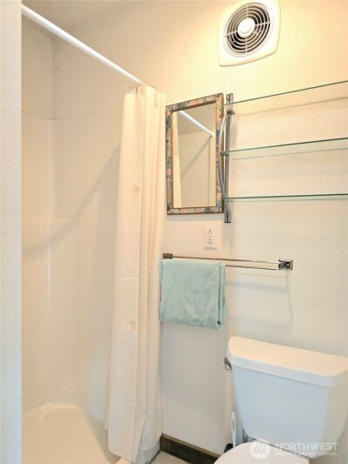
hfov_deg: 58.9
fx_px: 308
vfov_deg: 73.9
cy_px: 232
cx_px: 174
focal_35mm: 23
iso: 500
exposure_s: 1/120
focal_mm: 6.3
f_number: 1.7
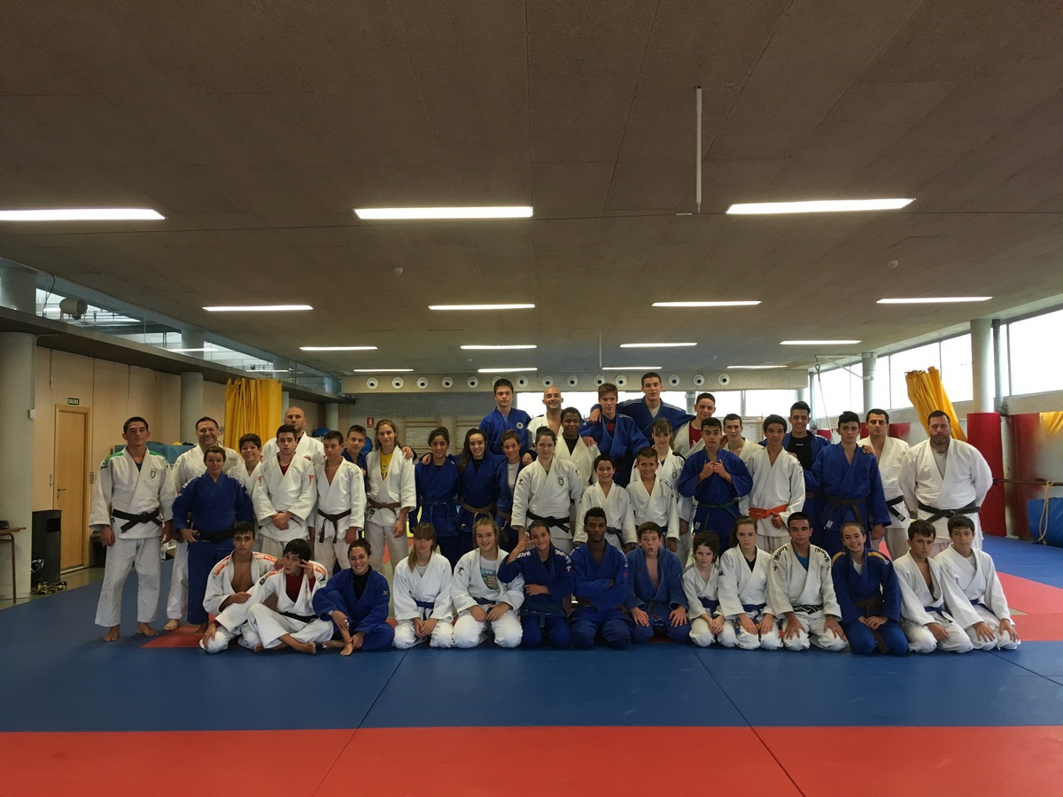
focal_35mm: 29
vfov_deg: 48.2
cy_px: 398
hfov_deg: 61.7
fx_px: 891
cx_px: 532
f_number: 2.2
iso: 100
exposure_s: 1/33
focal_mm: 4.15
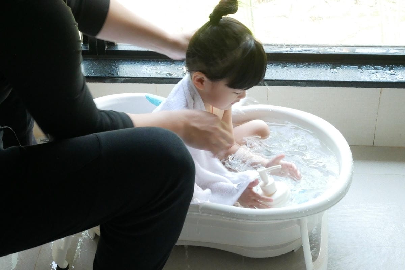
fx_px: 653
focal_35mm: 58
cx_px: 202
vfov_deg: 23.4
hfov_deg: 34.5
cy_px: 135
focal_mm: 28
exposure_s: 1/60
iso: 2000
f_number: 5.5
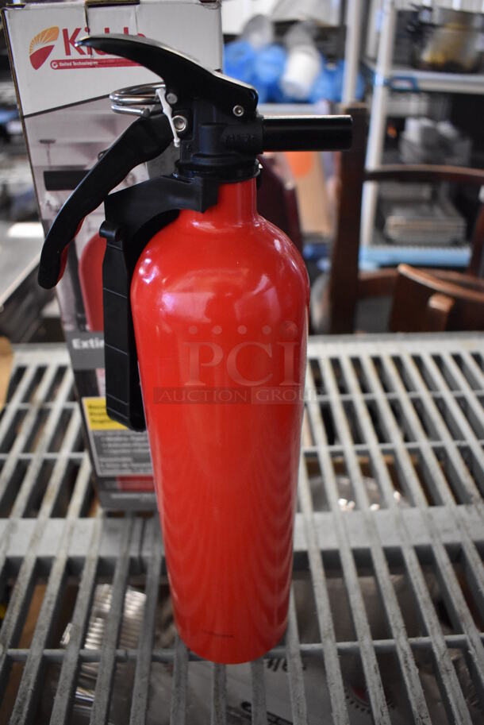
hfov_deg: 48.0
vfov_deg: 67.3
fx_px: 544
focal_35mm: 27
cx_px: 242
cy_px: 362
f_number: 3.5
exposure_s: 1/125
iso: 4500
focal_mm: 18
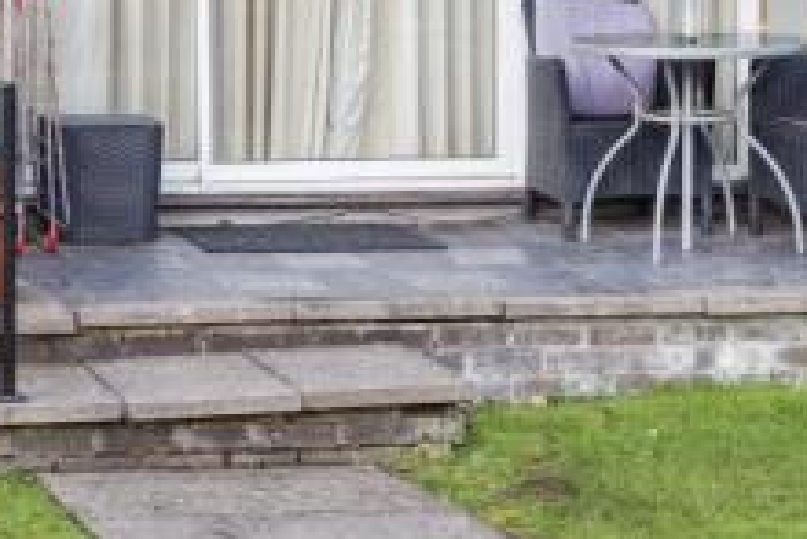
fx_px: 2333
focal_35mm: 104
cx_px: 35
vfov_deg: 13.0
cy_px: -2
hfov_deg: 19.2
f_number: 5.6
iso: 320
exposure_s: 1/25
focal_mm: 35
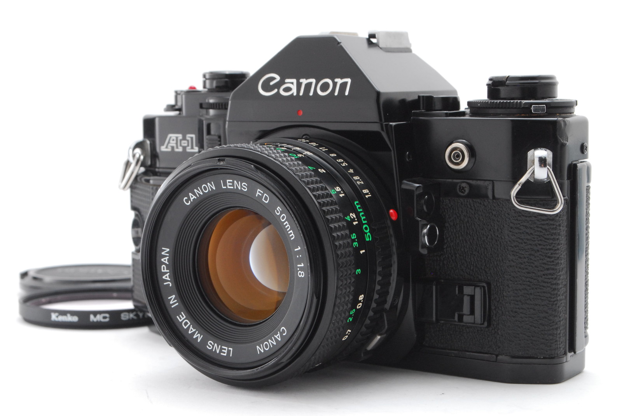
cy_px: 208
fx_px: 1245
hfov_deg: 28.0
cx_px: 311
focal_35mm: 72
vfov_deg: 19.0
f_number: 16
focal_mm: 48
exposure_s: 1/100
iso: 500
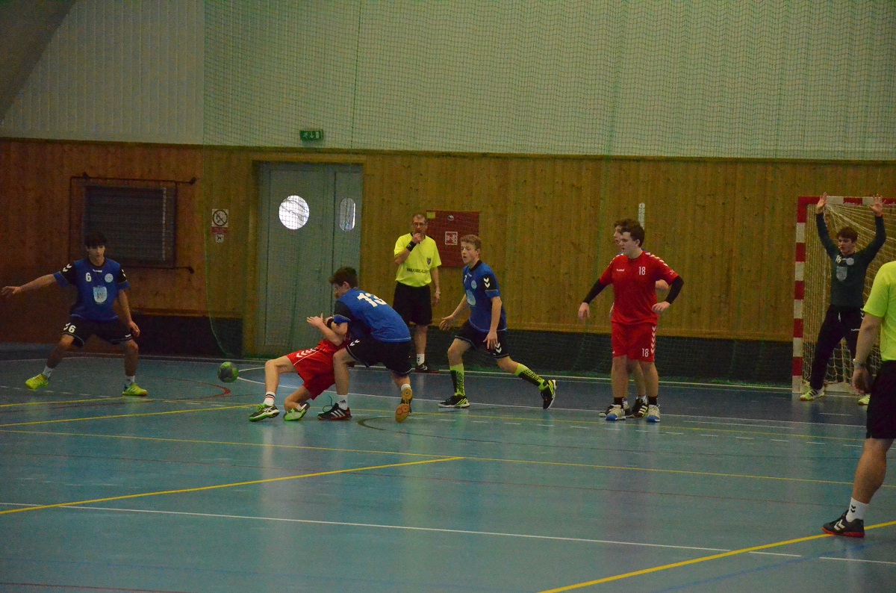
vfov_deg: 8.7
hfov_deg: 13.1
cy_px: 296
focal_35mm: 158
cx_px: 448
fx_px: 3911
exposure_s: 1/1000
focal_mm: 105
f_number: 6.3
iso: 6400
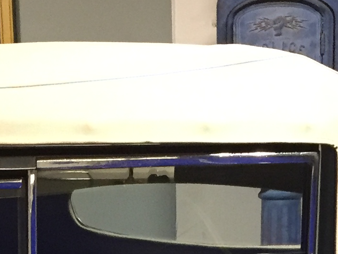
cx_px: 149
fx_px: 1309
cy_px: 566
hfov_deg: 14.7
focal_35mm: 134
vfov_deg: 10.0
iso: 200
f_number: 2.2
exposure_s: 1/30
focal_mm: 4.15
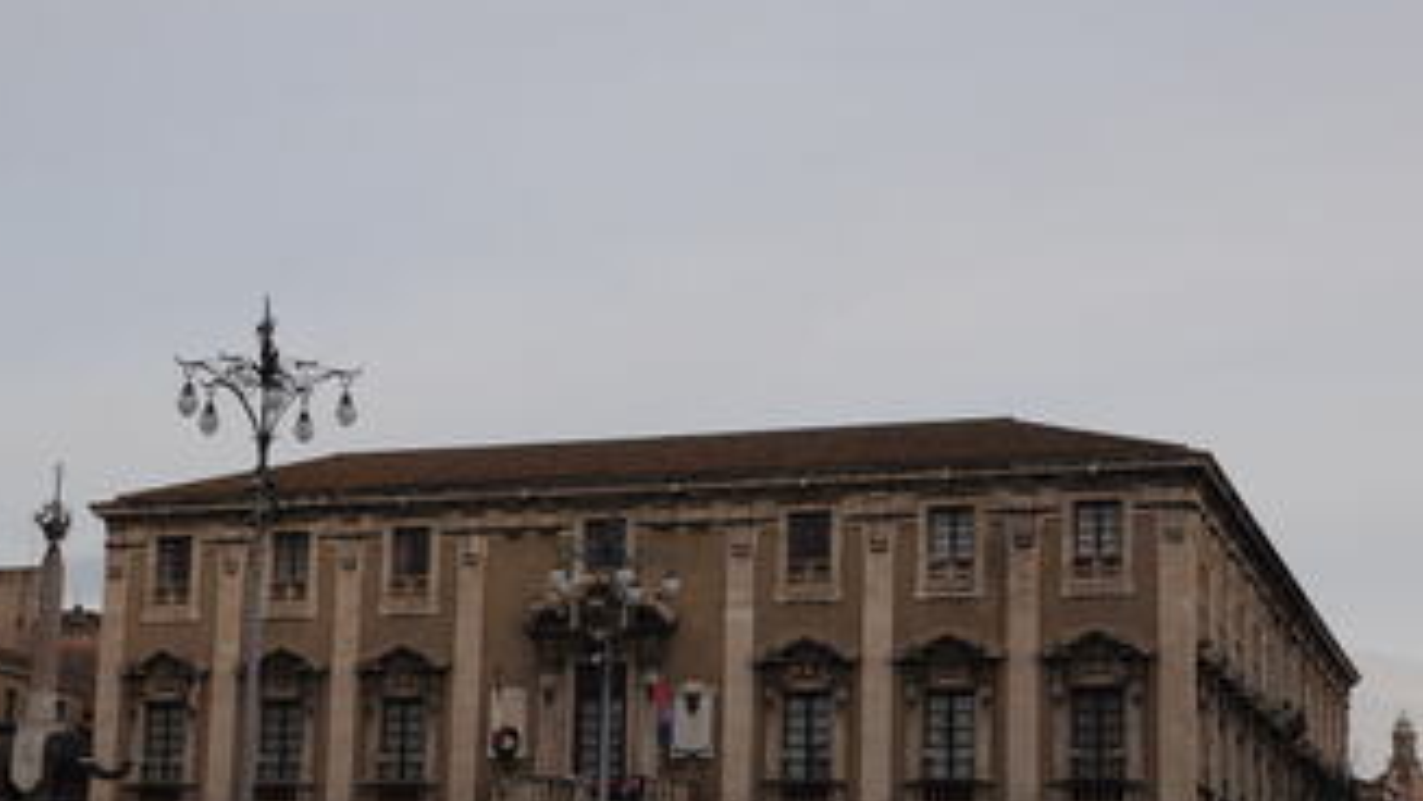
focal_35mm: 77
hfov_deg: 27.6
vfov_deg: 15.7
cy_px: 533
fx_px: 2895
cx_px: 577
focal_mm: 35
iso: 200
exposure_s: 1/200
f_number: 7.1
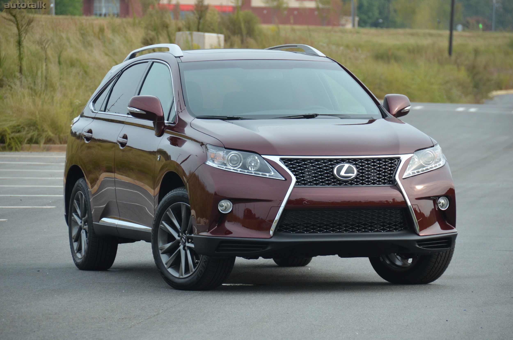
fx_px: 3200
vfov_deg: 6.1
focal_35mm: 225
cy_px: 170
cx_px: 256
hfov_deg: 9.2
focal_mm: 150
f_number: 5.6
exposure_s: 1/1000
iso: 720
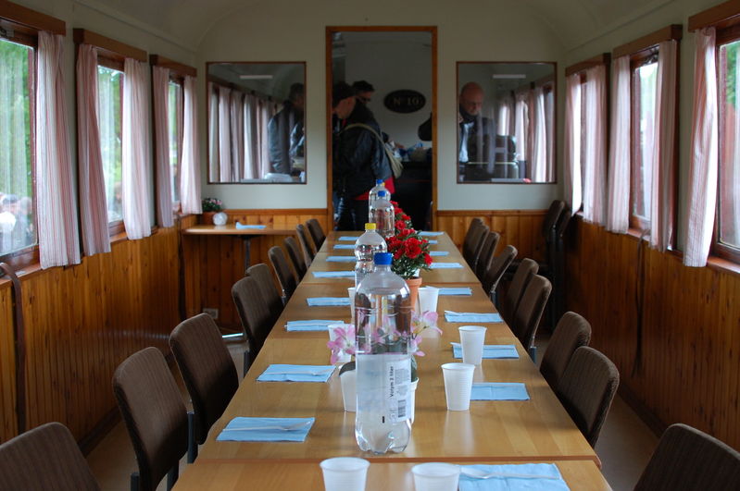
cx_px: 370
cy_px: 246
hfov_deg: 37.9
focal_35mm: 52
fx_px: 1078
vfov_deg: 25.7
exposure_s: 1/80
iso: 400
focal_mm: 35
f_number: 4.5
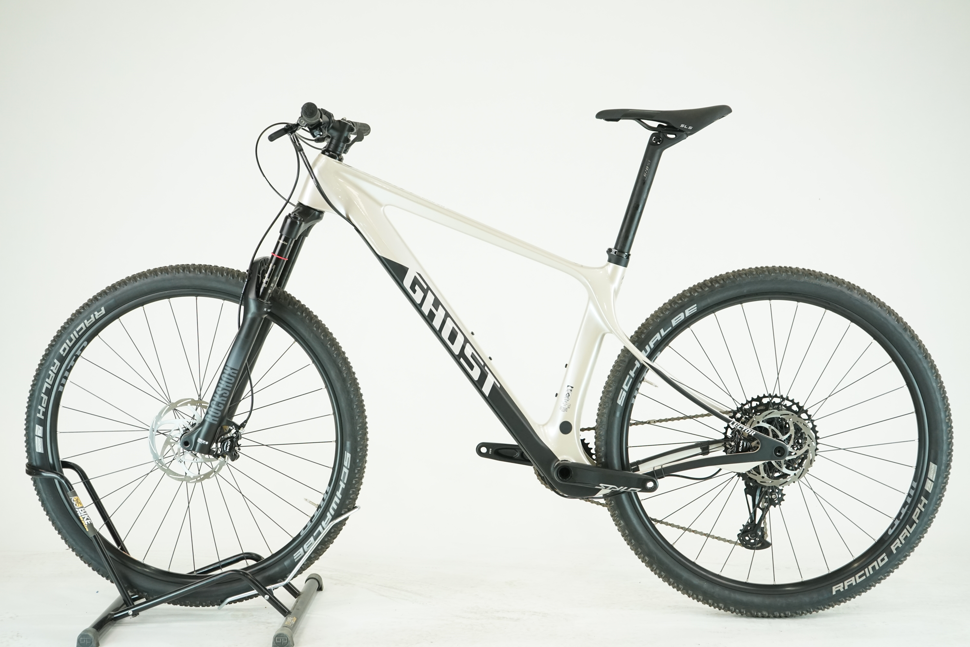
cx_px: 485
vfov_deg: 27.0
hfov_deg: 39.6
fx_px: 1347
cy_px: 324
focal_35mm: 50
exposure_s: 1/200
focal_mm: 50
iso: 1600
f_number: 5.6
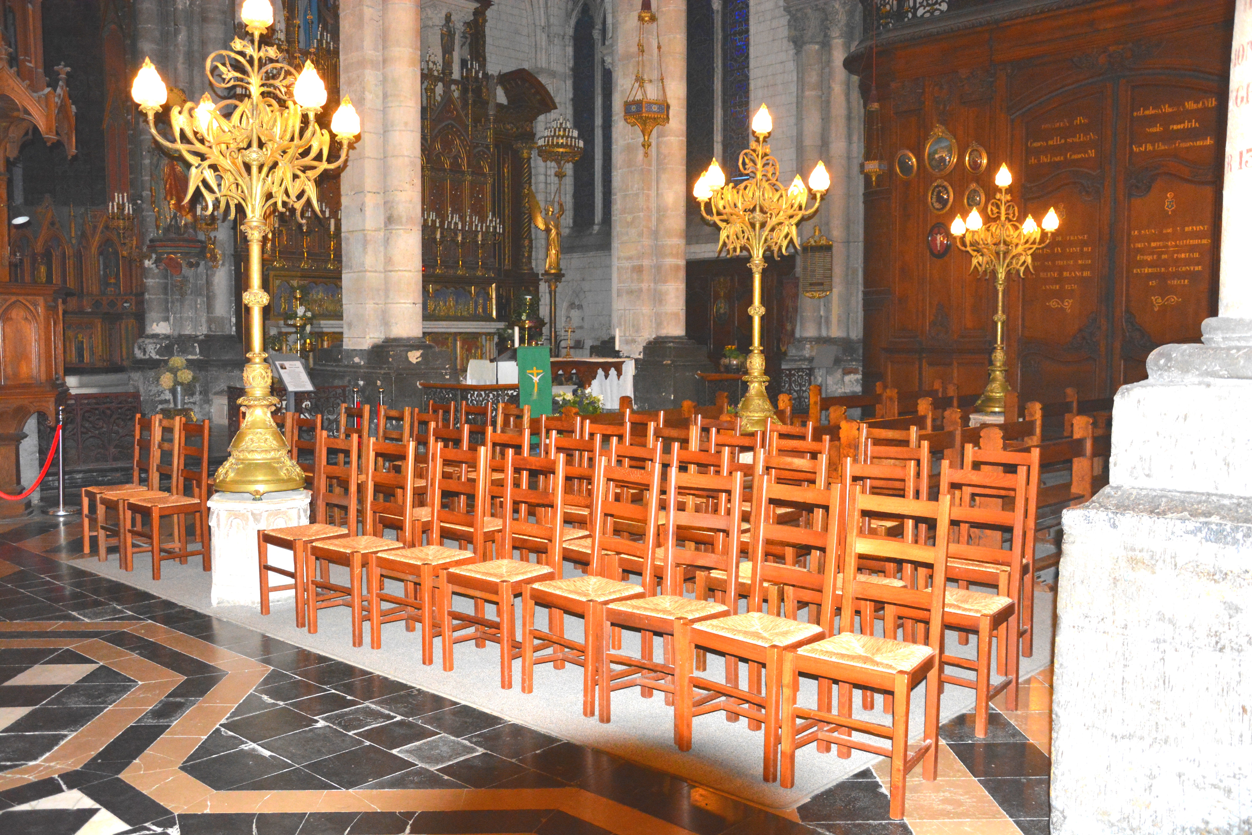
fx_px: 1095
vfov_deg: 41.7
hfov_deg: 59.5
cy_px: 418
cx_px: 626
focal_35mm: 32
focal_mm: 21
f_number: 3.8
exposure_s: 1/60
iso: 3200
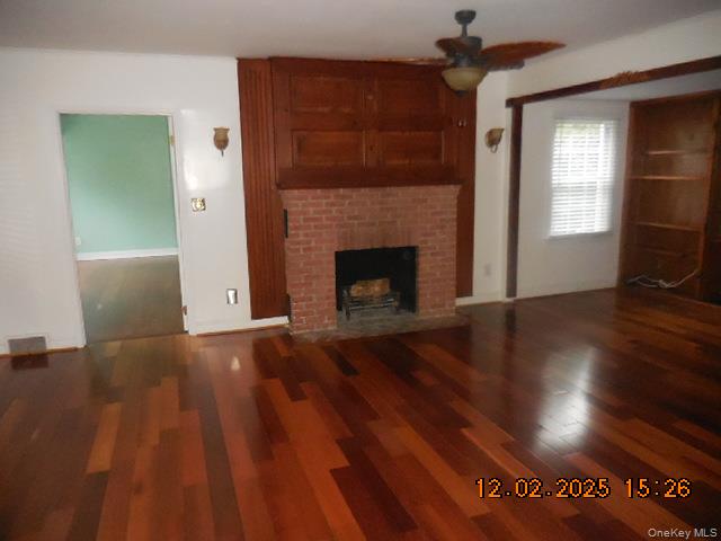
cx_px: 360
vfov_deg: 54.9
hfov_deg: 69.4
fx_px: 521
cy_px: 270
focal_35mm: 25
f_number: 3.3
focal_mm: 4.5
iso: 1600
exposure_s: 1/25
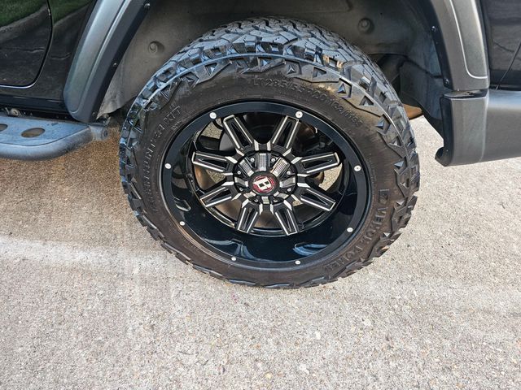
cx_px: 260
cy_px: 195
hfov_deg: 73.9
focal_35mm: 23
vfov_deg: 58.9
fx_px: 346
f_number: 1.7
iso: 200
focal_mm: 6.3
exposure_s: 1/120
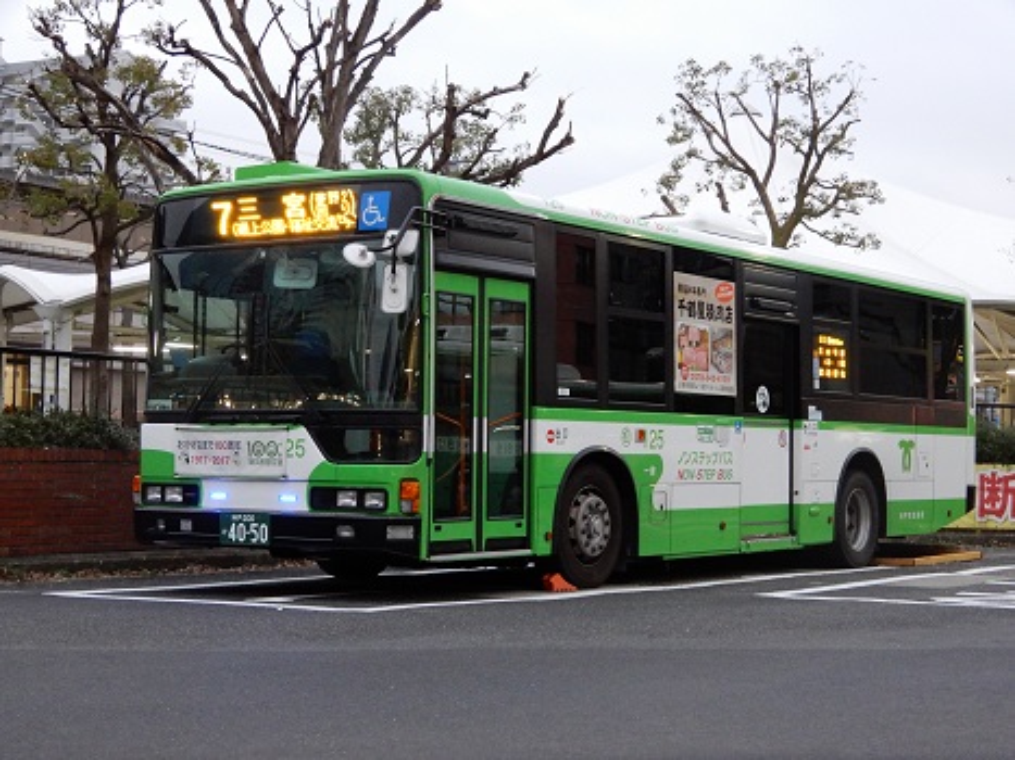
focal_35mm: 65
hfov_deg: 29.8
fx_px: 1905
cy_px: 380
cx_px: 508
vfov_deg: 22.6
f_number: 4.5
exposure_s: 1/6
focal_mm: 11.6
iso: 200
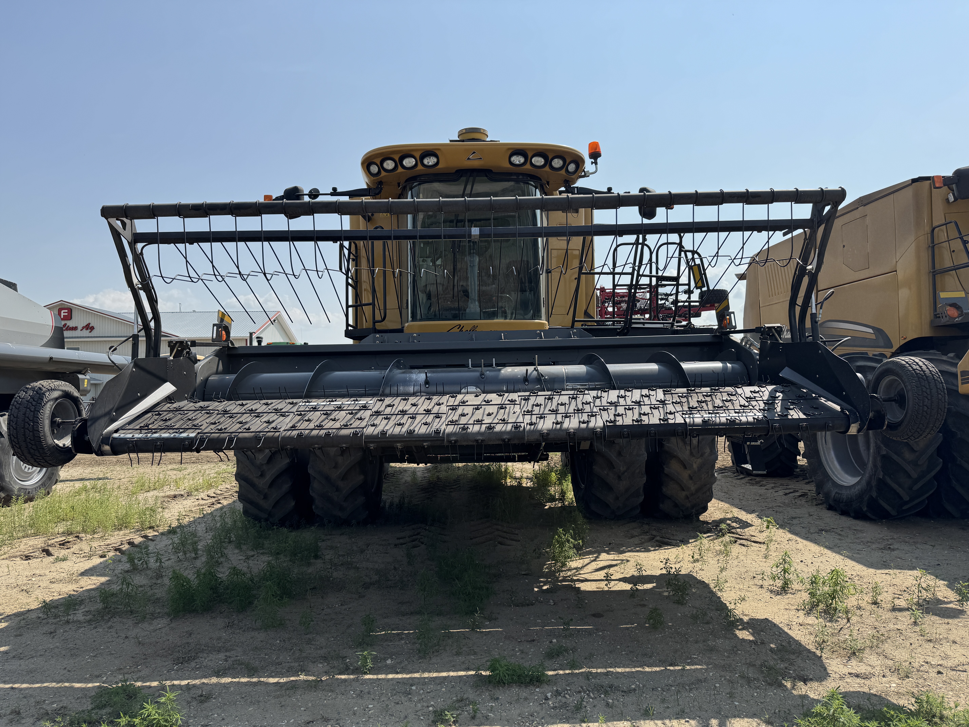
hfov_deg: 71.6
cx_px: 484
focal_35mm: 24
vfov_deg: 56.8
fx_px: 672
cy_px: 364
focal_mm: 6.76
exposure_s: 1/7092
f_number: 1.78
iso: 80
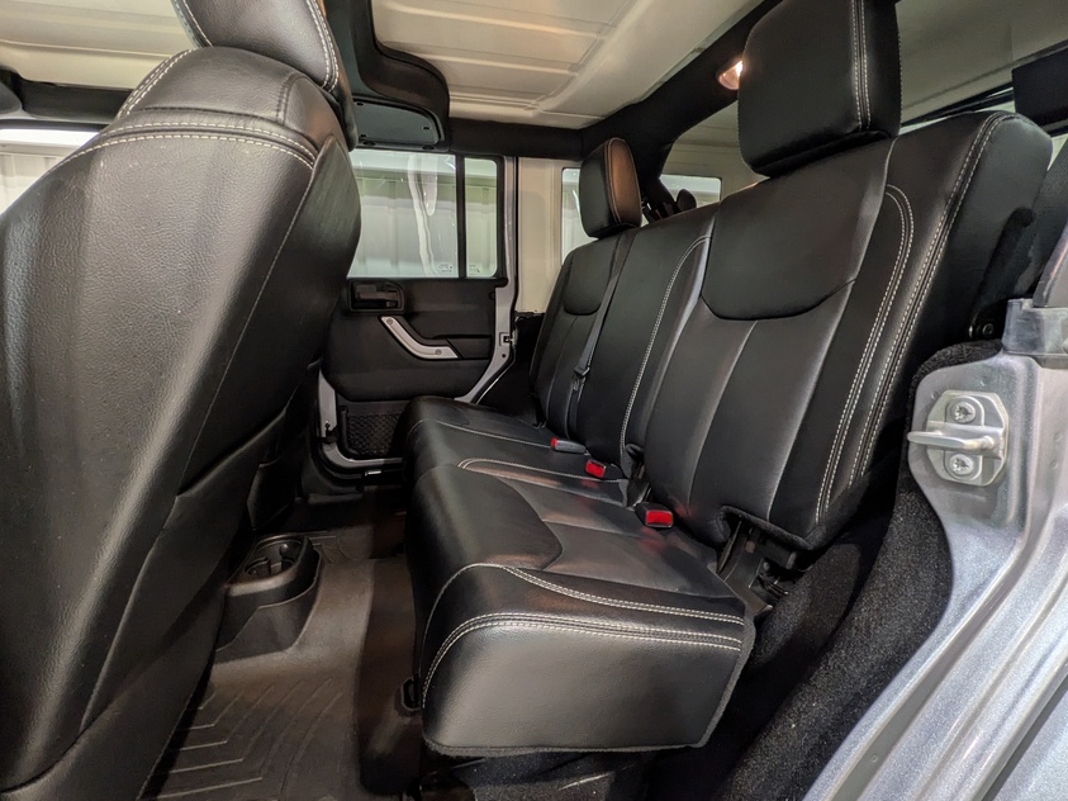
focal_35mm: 17
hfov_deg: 91.0
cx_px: 521
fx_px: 524
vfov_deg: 74.7
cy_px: 393
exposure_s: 1/25
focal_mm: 1.83
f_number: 2.2
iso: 85
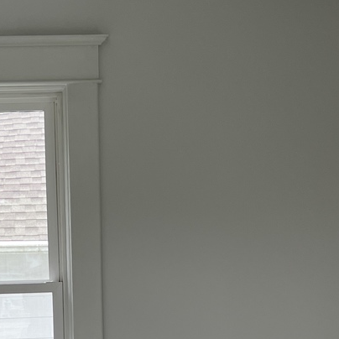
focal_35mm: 82
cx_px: 69
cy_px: 338
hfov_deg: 20.9
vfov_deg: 20.5
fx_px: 909
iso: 50
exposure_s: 1/121
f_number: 1.5
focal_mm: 5.7
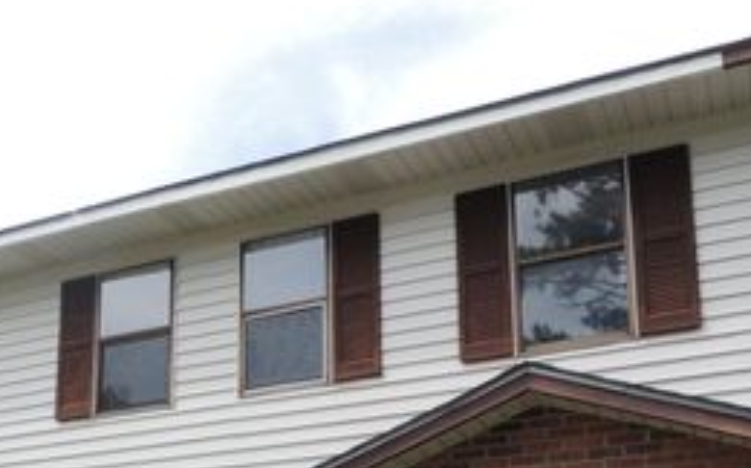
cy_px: 524
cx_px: 240
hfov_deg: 40.5
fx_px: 1002
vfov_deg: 24.4
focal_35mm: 49
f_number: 3
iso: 100
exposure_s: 1/800
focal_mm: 4.3
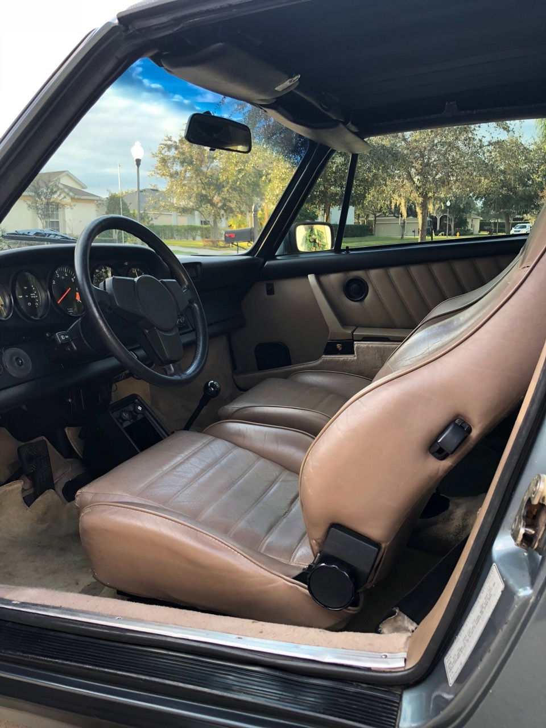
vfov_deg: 61.7
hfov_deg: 48.2
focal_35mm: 29
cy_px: 364
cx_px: 273
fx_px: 610
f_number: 1.8
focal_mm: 3.99
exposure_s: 1/120
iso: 64
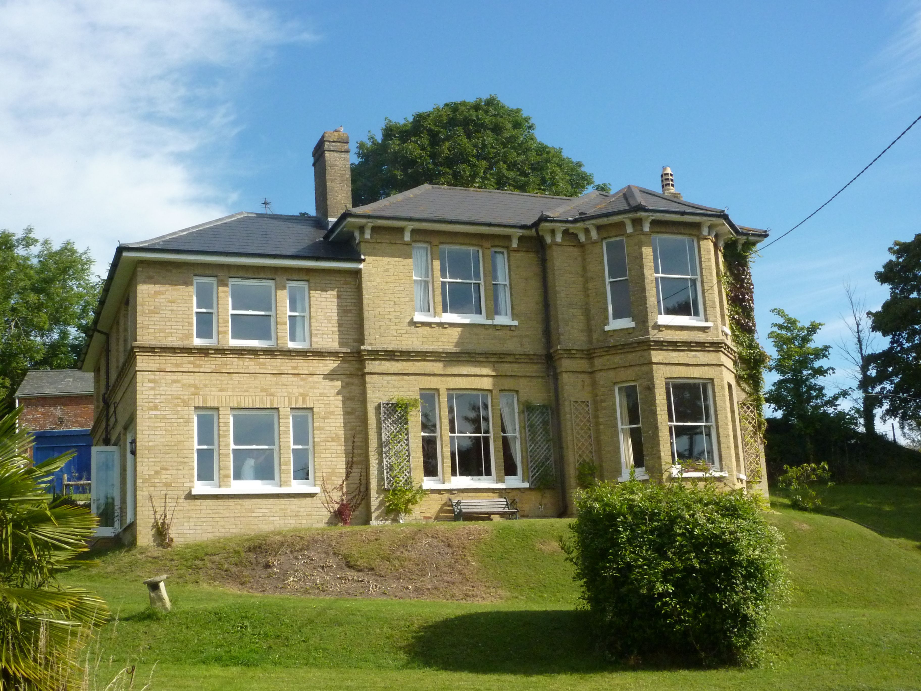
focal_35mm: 48
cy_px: 346
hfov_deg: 39.7
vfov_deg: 30.3
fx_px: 1277
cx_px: 460
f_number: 6.3
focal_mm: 7.9
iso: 400
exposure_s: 1/1000
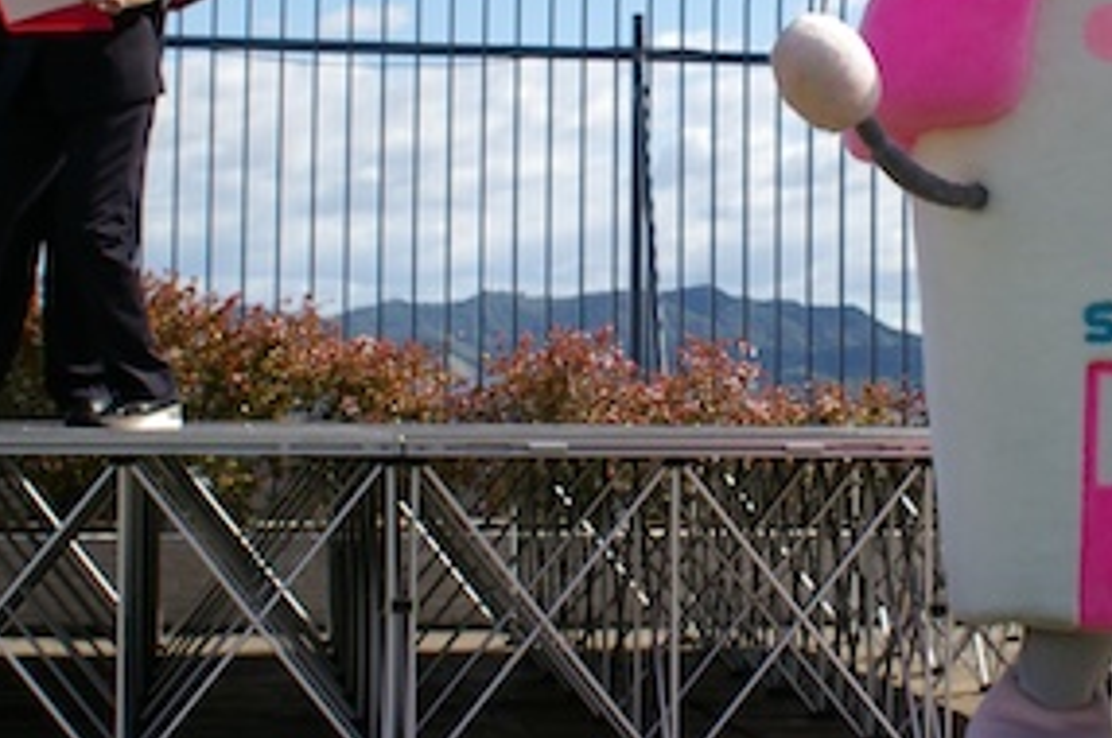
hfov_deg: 23.0
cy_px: 219
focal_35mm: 88
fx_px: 2715
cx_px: 754
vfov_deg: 15.4
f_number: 4
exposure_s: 1/4000
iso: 400
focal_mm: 28
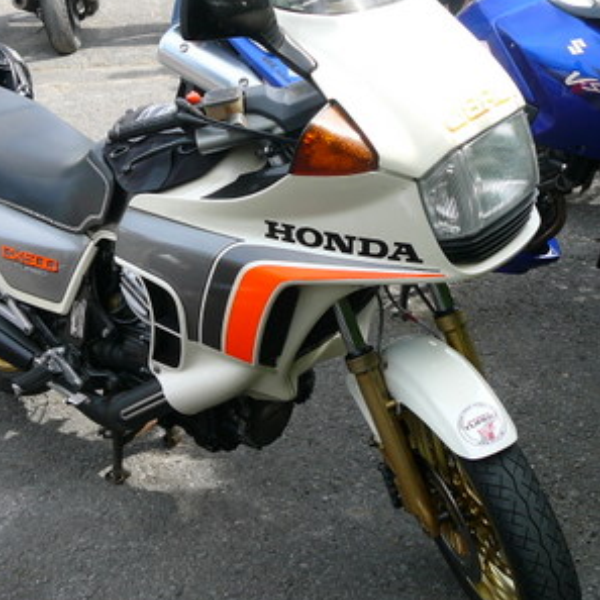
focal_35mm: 50
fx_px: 981
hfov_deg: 33.9
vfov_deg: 34.0
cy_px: 267
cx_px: 248
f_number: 2.8
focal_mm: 5.2
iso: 80
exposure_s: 1/320
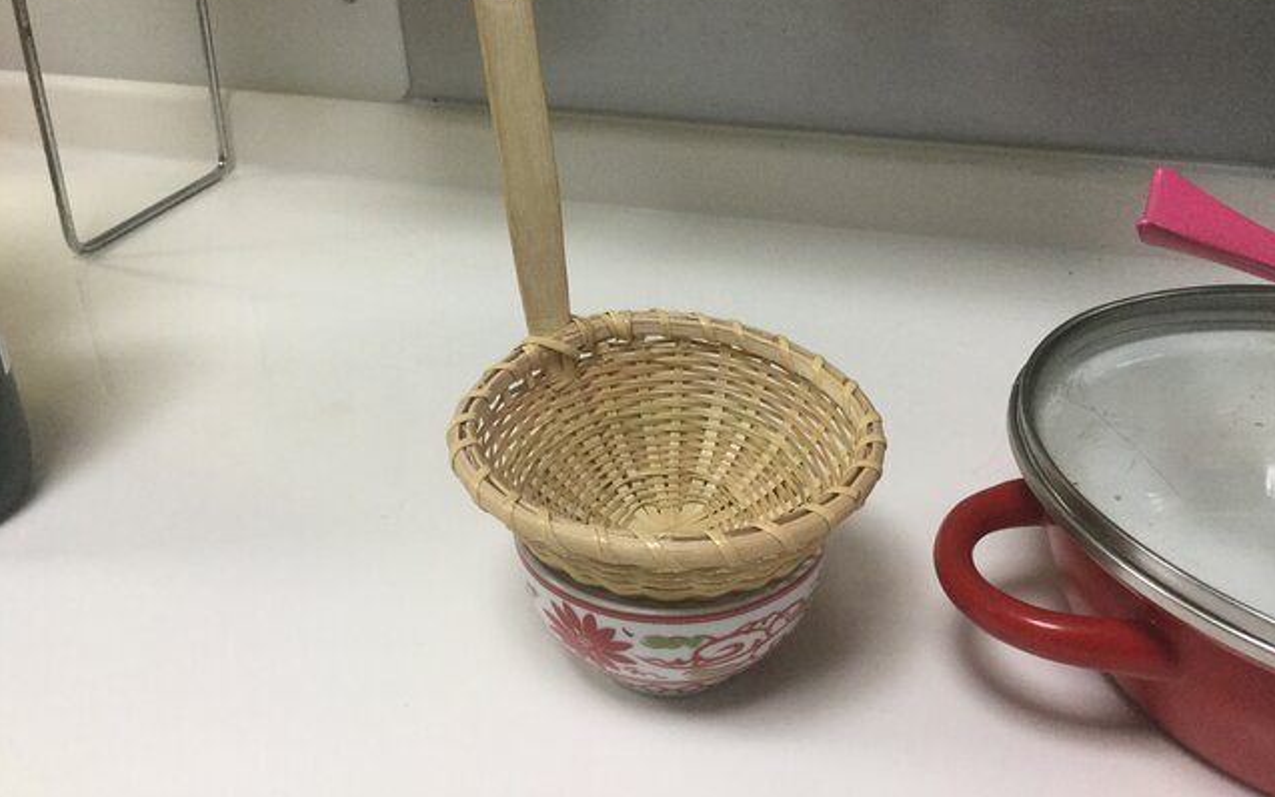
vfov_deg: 38.2
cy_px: 322
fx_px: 1147
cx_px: 636
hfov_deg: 58.1
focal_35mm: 33
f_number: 2.4
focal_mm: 3.3
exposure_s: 1/33
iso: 160
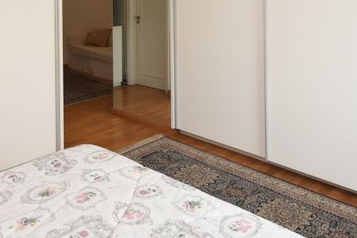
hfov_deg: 51.8
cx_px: 159
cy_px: -23
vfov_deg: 31.8
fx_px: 367
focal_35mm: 37
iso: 800
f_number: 7.1
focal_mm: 10
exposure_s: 1/200
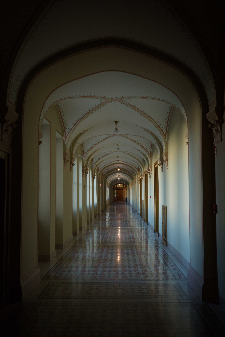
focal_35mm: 40
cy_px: 168
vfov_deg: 48.5
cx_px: 112
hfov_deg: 33.4
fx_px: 375
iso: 400
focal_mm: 26
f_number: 2.8
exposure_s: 1/125
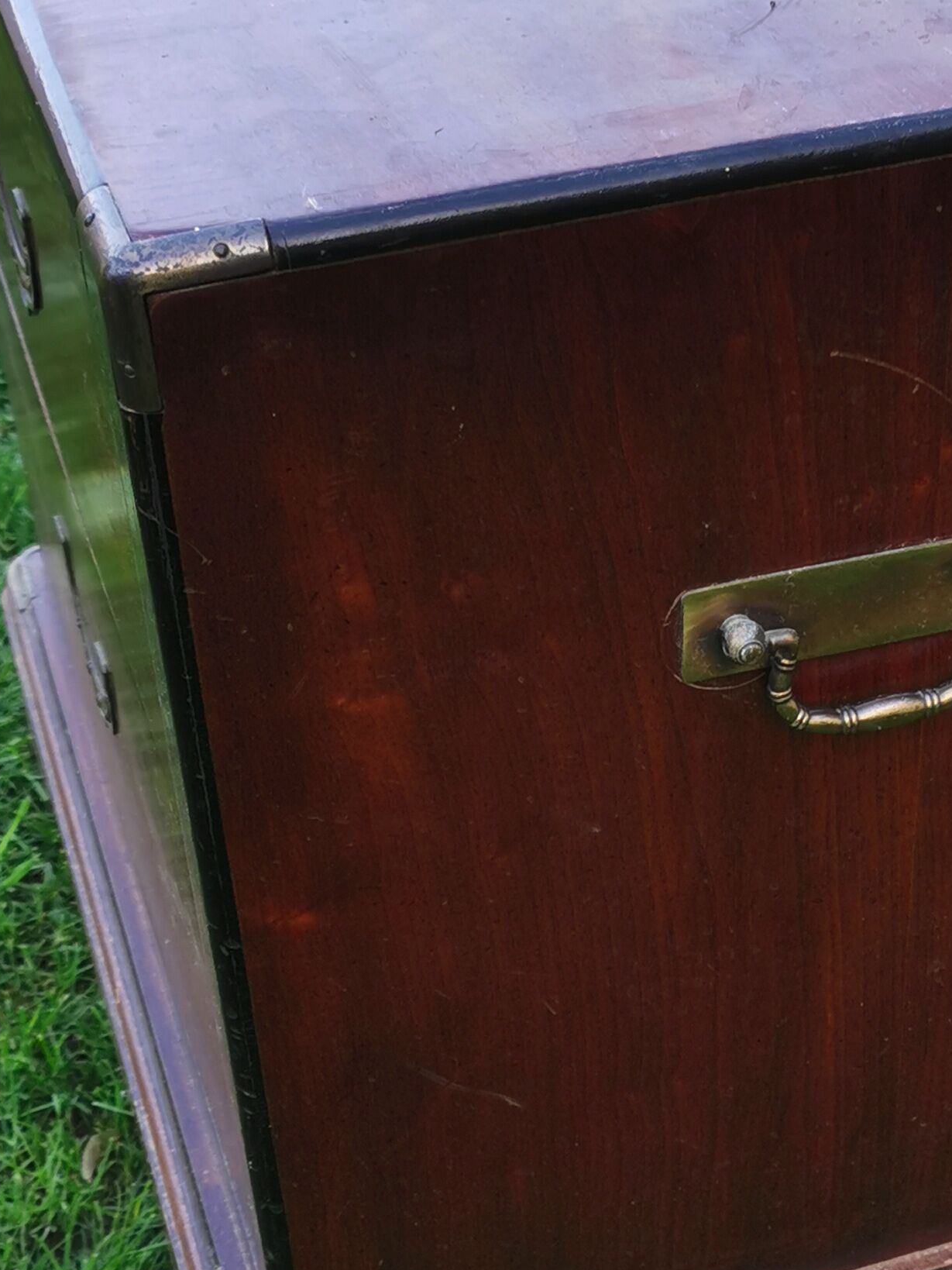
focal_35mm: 69
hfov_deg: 21.2
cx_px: 651
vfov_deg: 28.1
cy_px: 707
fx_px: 2530
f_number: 1.6
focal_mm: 5.56
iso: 50
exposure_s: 1/120
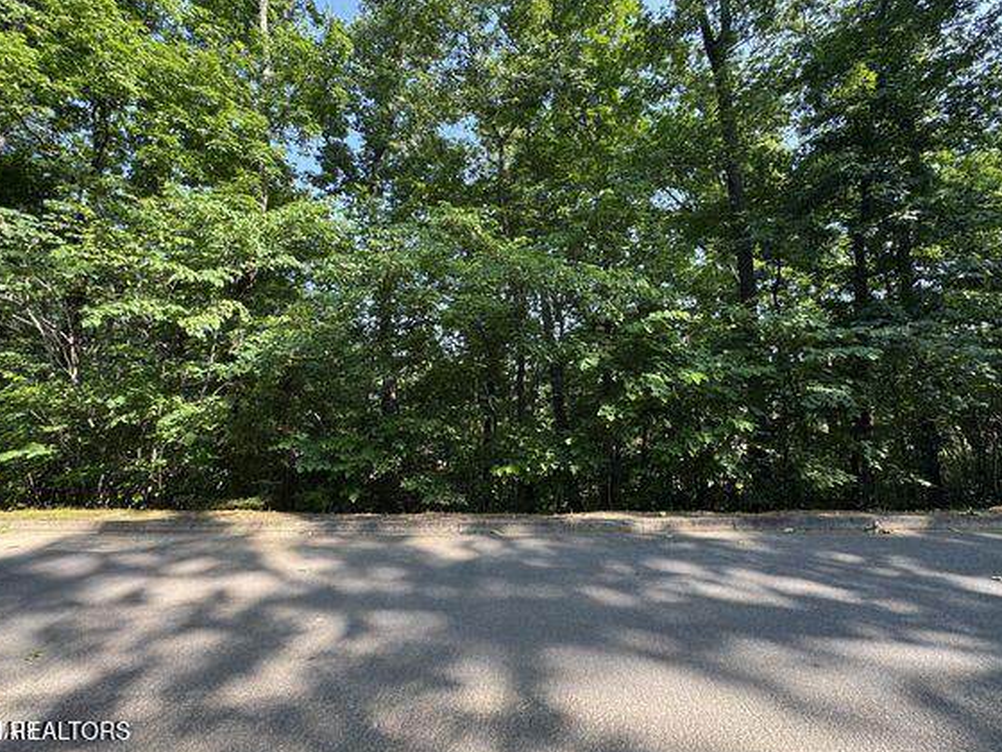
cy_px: 340
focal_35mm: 16
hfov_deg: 94.5
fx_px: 463
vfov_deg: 77.9
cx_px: 519
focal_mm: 2.22
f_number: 2.2
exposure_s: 1/128
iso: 40
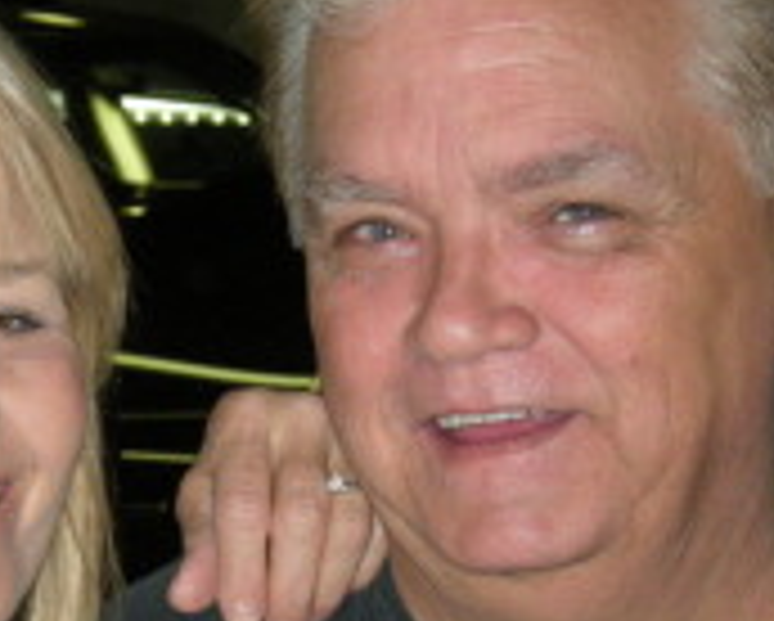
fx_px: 5091
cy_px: 452
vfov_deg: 7.0
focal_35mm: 222
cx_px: 234
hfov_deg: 8.7
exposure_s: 1/120
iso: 288
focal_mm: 14.6
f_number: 5.1
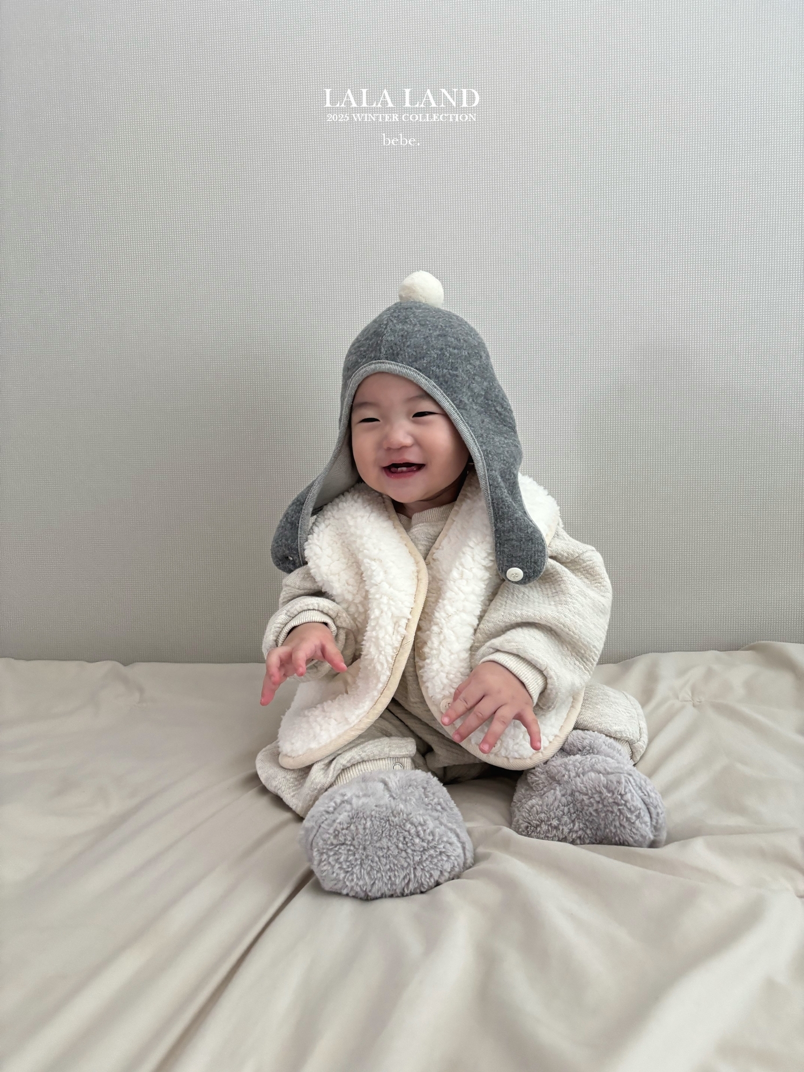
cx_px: 402
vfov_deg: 67.3
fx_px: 805
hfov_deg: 53.1
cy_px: 536
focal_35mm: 26
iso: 320
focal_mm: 5.96
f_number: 1.6
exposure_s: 1/60
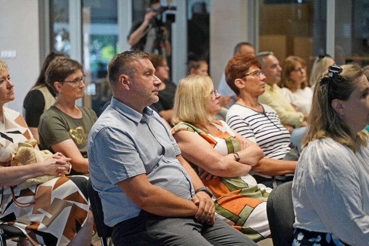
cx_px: 184
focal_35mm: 75
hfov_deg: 27.0
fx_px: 769
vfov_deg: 18.2
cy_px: 123
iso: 2000
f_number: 2.8
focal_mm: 75
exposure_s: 1/500
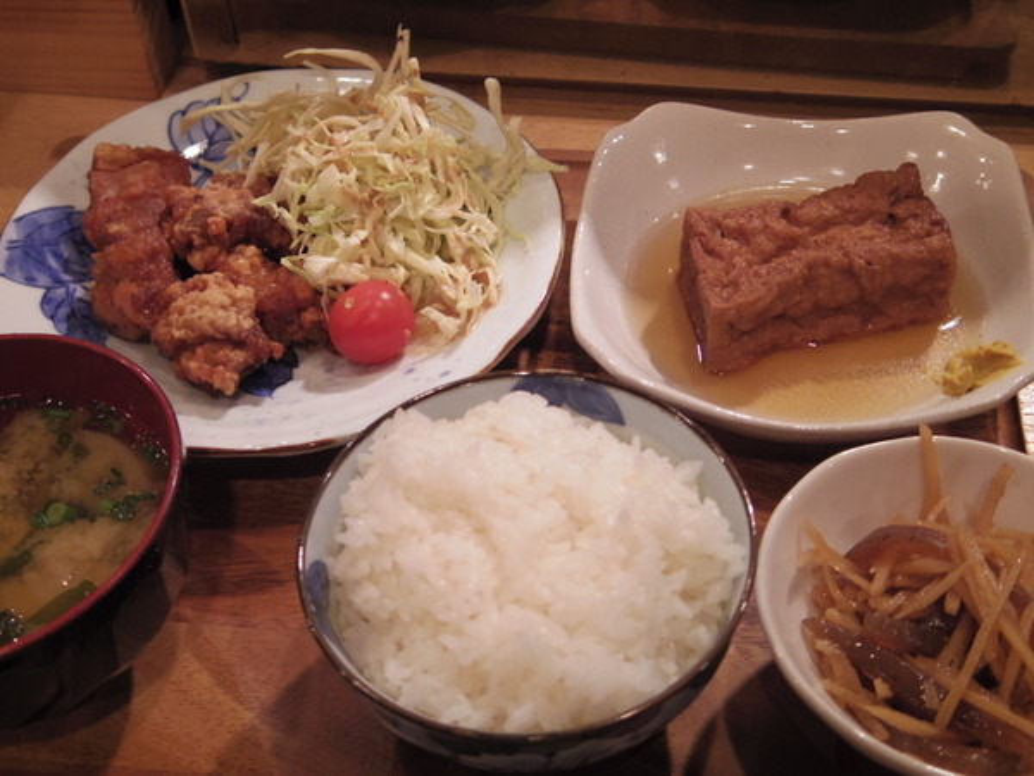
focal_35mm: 47
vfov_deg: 30.9
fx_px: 1404
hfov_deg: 40.4
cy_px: 388
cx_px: 517
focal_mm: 8.5
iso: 500
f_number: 1.9
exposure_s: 1/60
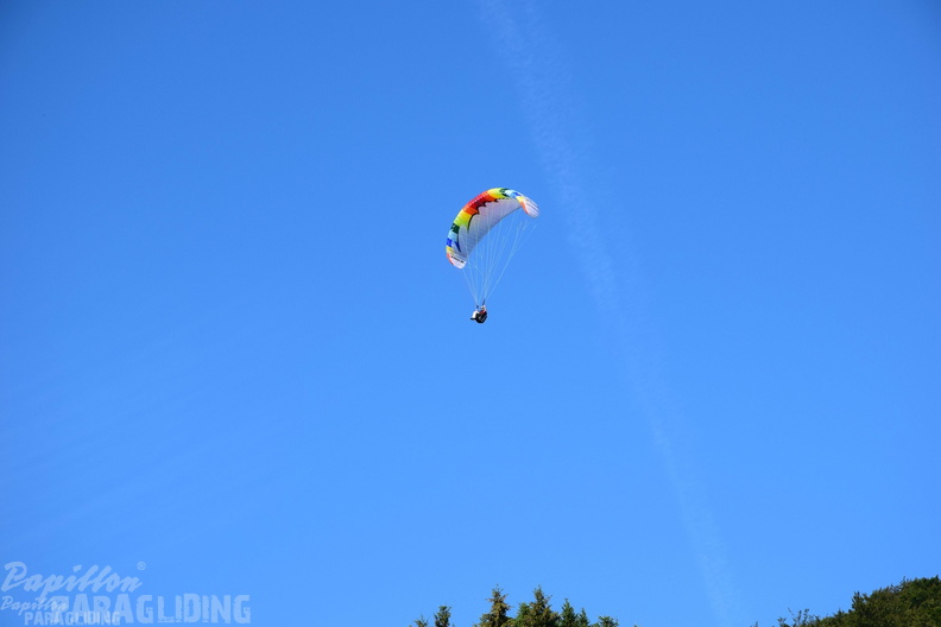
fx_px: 3528
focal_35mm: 135
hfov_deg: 15.2
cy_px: 314
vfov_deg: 10.2
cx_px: 470
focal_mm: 90
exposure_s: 1/500
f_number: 11
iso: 280
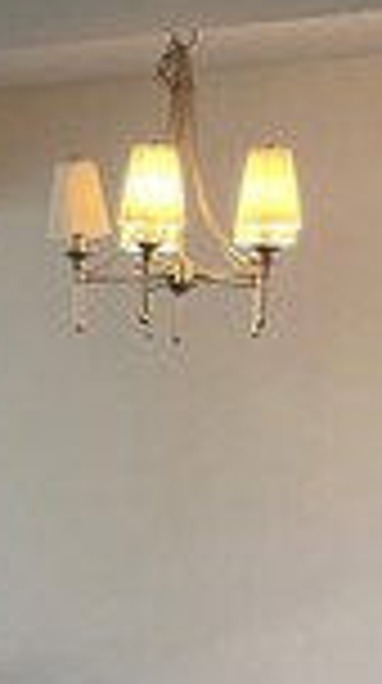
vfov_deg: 17.9
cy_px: 770
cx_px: -27
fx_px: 2080
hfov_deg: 10.4
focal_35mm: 115
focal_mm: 5.1
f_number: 1.6
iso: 100
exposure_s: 1/120
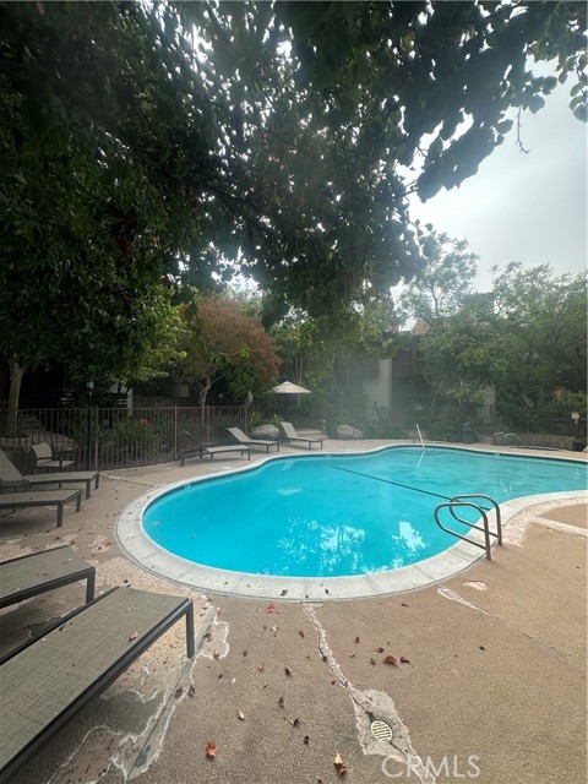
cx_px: 294
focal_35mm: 14
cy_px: 392
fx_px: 317
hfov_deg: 85.7
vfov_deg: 102.1
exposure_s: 1/435
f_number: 2.2
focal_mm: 2.22
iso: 40
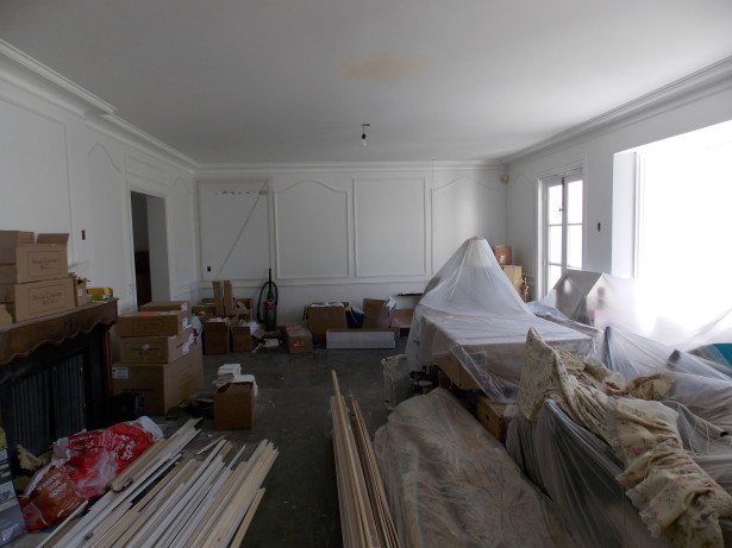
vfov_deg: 58.9
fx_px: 486
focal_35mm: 23
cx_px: 366
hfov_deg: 73.9
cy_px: 274
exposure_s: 1/40
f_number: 3.1
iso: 80
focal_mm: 4
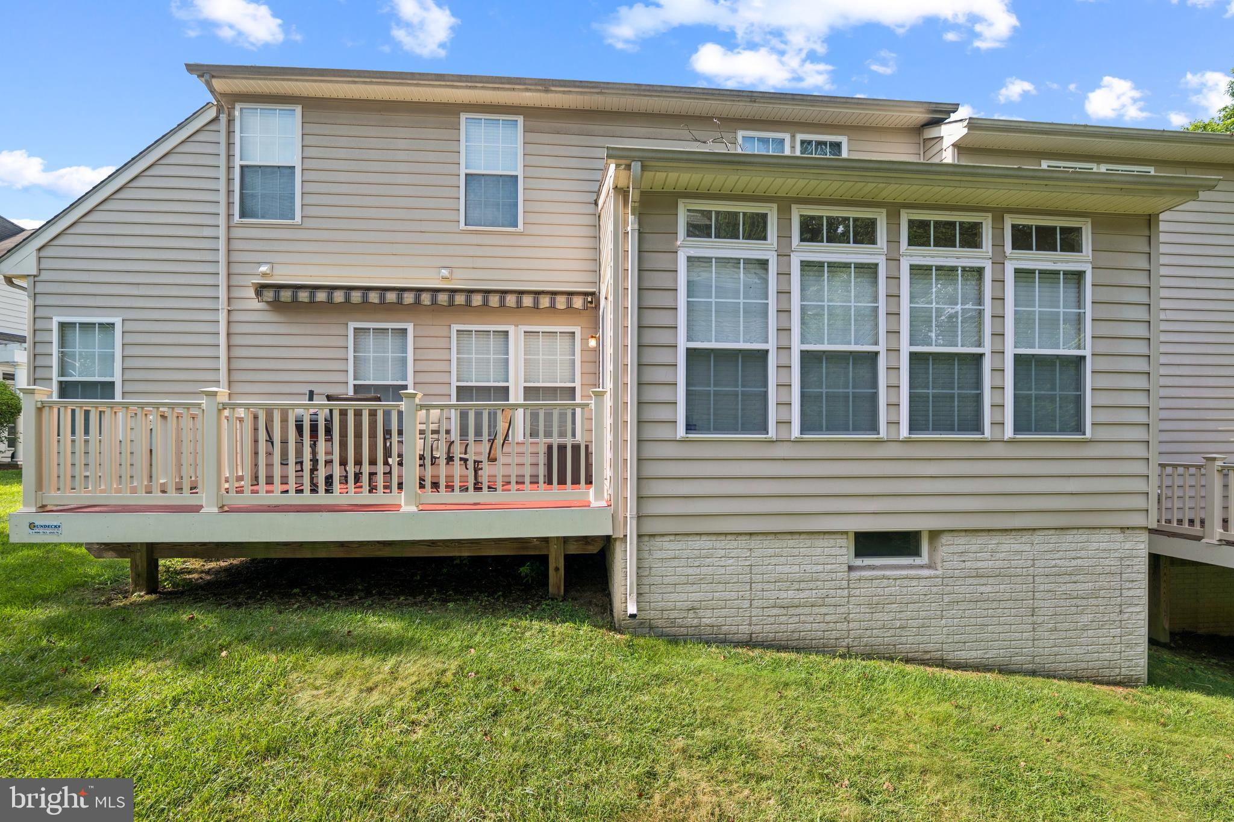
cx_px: 617
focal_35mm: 14
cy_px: 411
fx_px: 480
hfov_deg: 104.3
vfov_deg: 81.2
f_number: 6.3
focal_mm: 14
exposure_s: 1/320
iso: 250
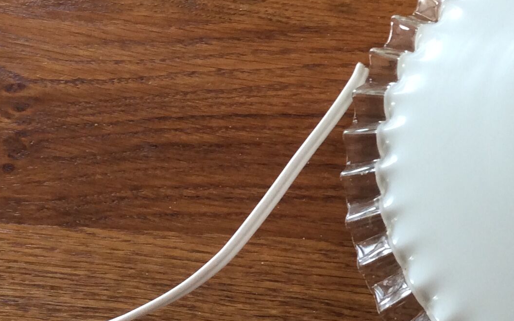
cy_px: 124
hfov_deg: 23.9
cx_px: 514
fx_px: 1163
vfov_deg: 15.7
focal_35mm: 83
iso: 40
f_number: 2.4
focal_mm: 3.3
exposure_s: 1/25
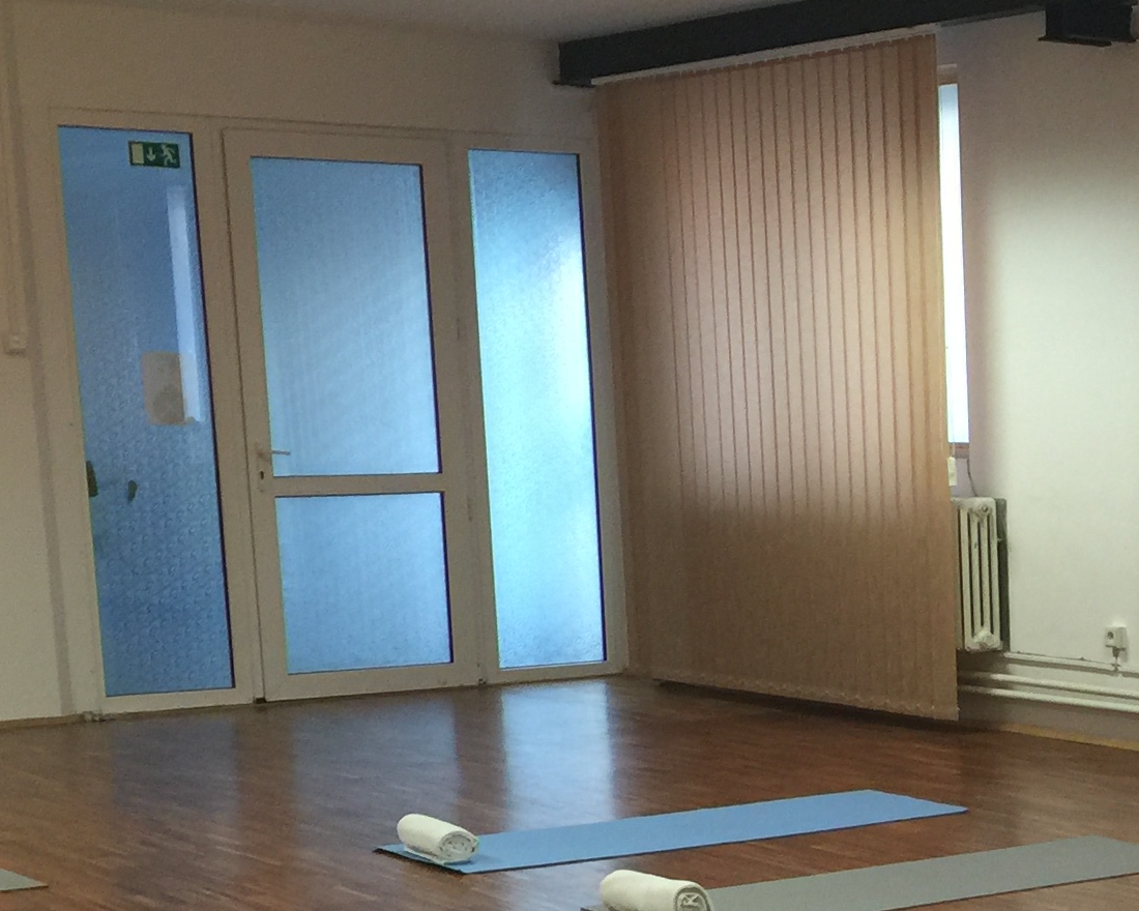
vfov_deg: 17.8
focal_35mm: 84
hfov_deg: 21.2
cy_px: 915
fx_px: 2832
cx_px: 1344
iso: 50
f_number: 2.2
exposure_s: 1/17
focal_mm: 4.15
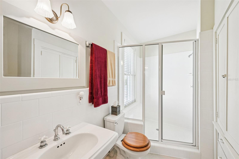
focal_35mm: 14
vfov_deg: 81.2
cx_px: 120
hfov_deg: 104.3
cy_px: 80
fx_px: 93
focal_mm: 14
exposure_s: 1/30
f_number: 8
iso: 100
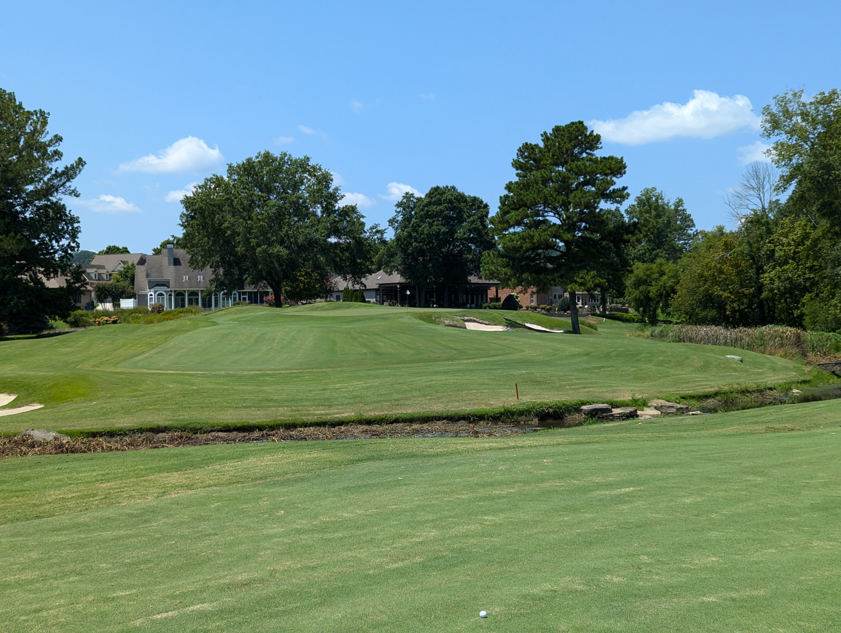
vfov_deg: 30.3
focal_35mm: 48
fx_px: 1168
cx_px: 420
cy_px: 316
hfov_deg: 39.6
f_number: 1.85
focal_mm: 6.81
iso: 48
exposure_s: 1/2110
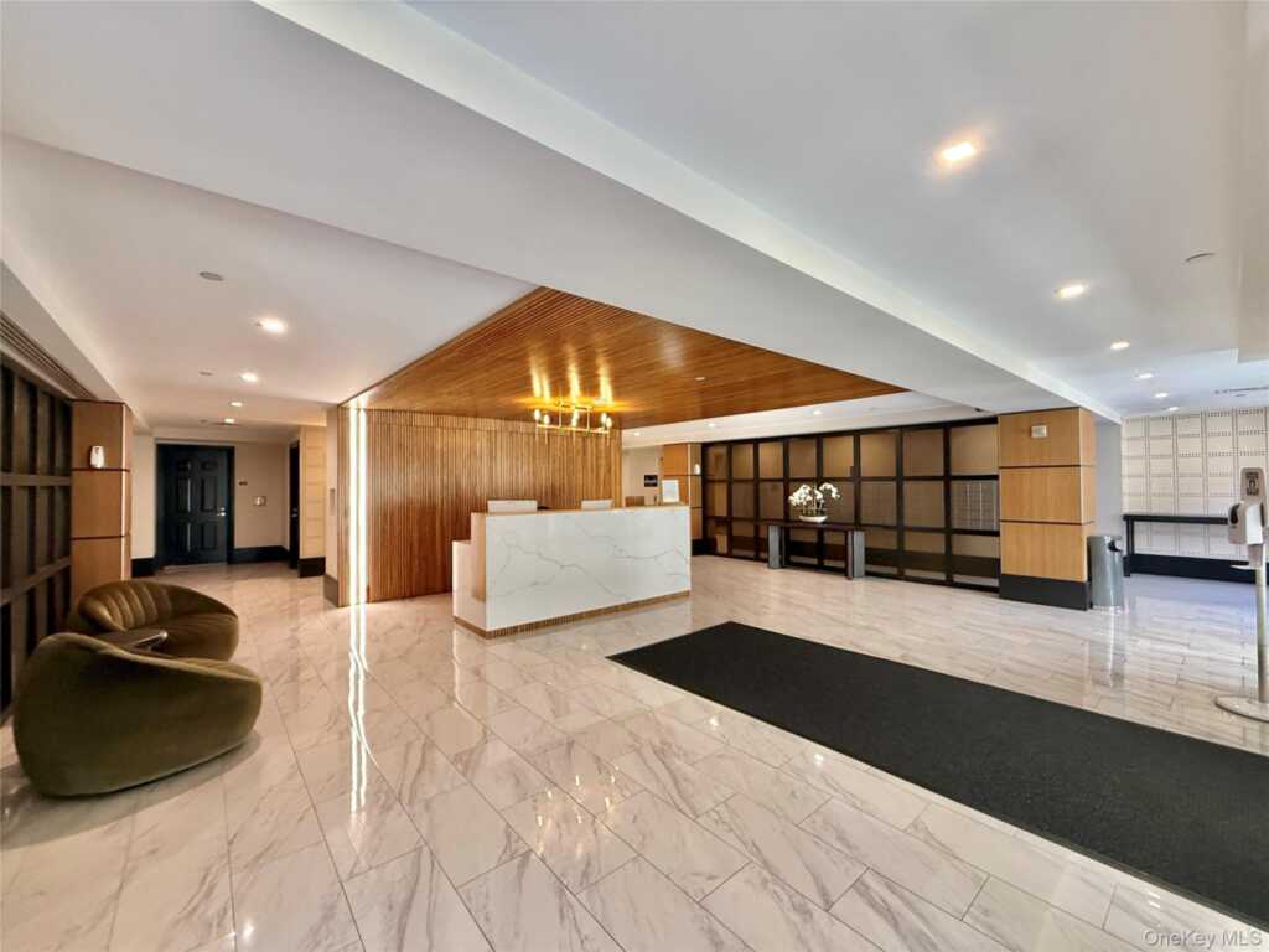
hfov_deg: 102.1
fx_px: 513
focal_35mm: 14
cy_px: 476
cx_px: 634
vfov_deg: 85.7
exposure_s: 1/120
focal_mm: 2.22
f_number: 2.2
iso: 320
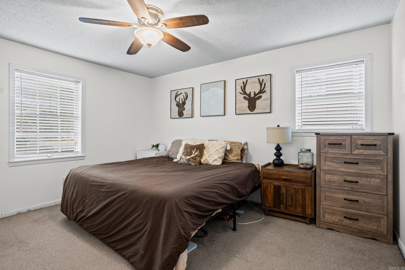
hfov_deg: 90.0
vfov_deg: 67.4
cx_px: 202
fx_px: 202
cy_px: 135
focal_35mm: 18
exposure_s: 1.6
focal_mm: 12
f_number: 9
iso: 250
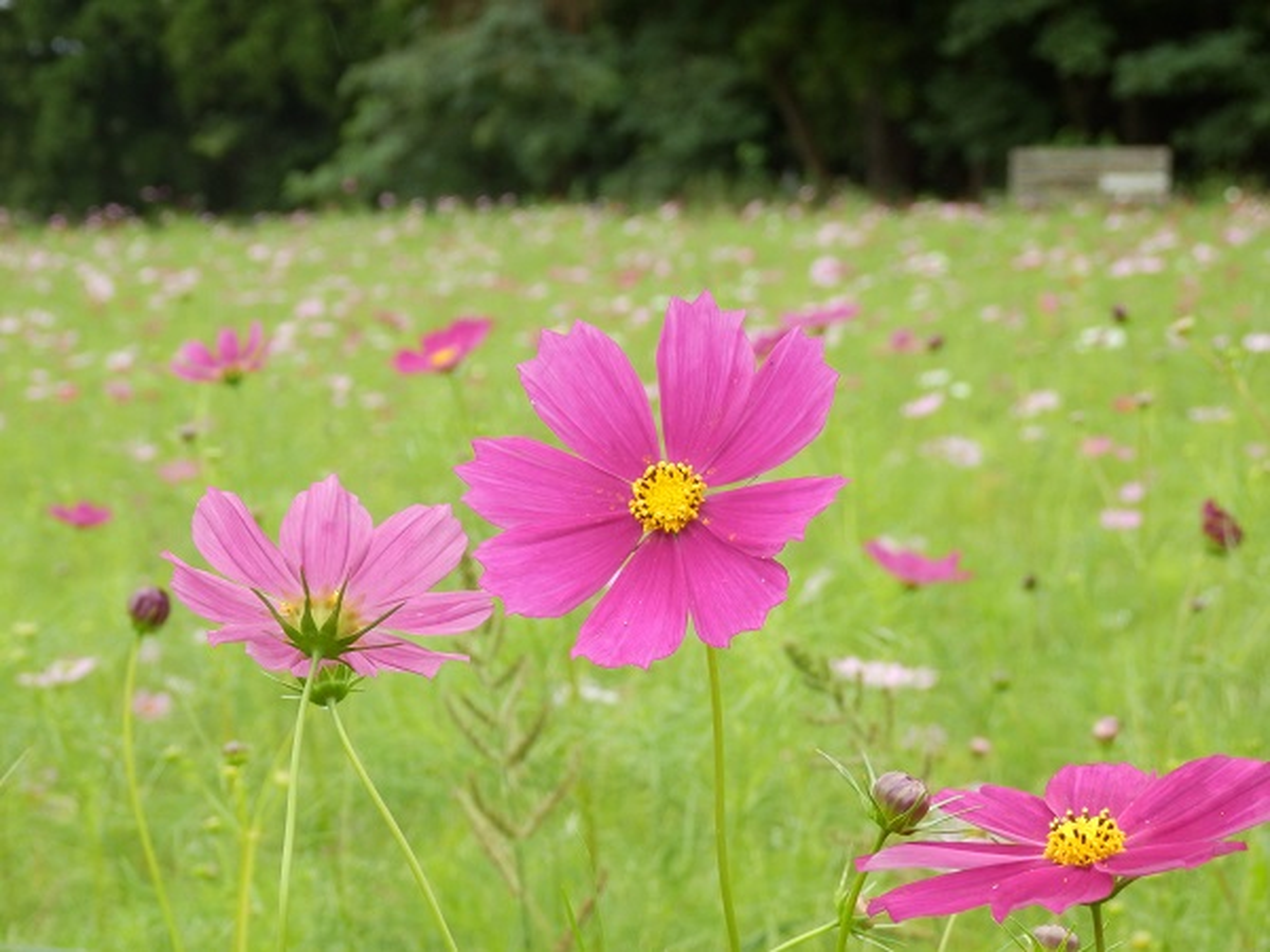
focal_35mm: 88
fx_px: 3229
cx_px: 635
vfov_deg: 16.8
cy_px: 476
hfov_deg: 22.3
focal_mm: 15.8
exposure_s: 1/125
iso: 160
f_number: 4.8
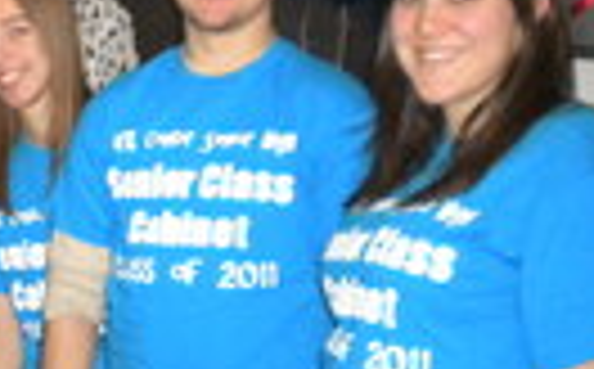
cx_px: -263
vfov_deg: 11.7
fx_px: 1778
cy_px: 371
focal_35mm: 110
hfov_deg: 17.3
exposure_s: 1/30
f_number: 3.1
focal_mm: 6.3
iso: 503
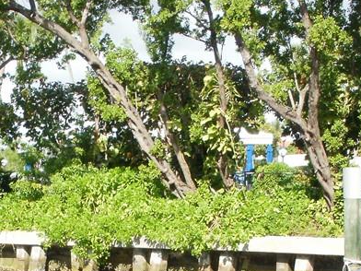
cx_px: 132
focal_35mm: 94
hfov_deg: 20.8
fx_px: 980
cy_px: 321
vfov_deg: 15.2
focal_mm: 6.3
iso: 100
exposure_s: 1/200
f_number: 5.6
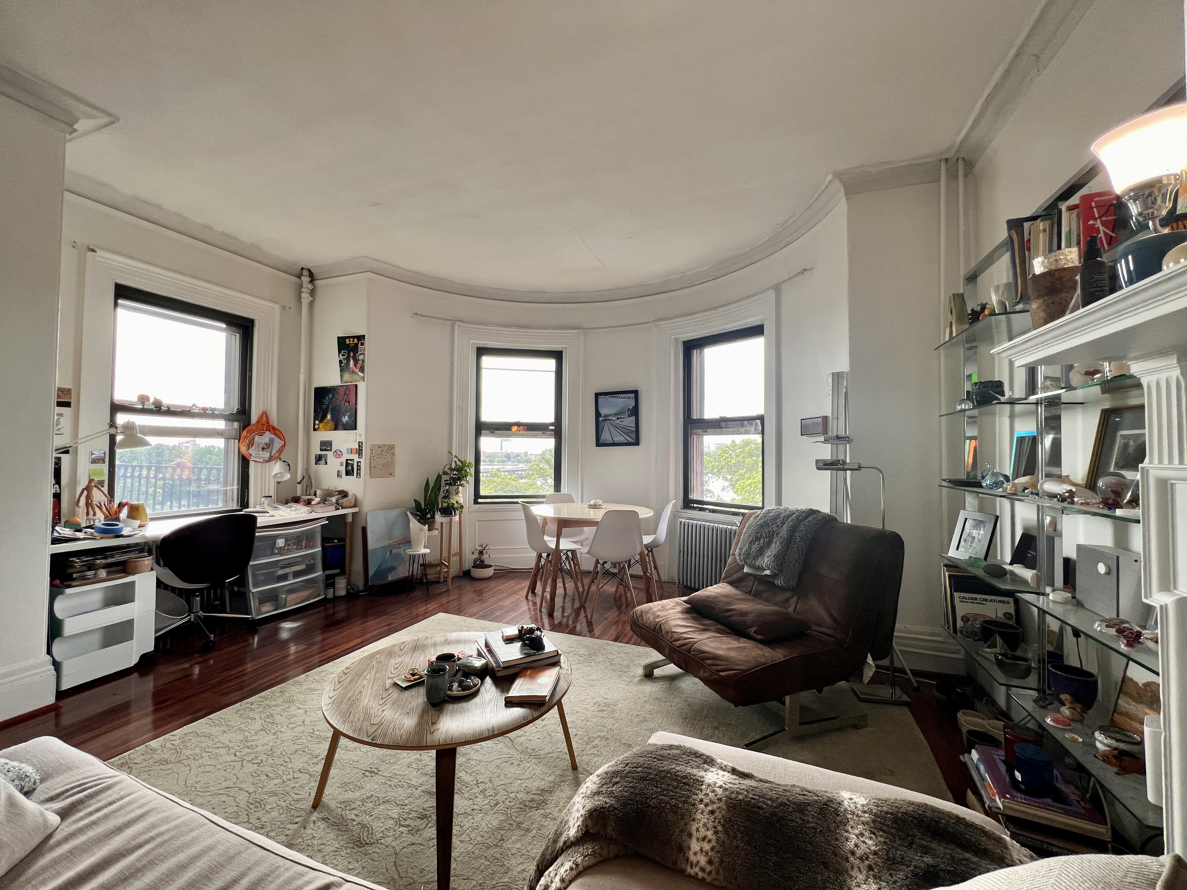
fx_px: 446
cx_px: 594
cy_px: 445
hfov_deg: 106.2
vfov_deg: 89.9
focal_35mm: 13
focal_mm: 1.57
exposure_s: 1/99
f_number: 1.8
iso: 50
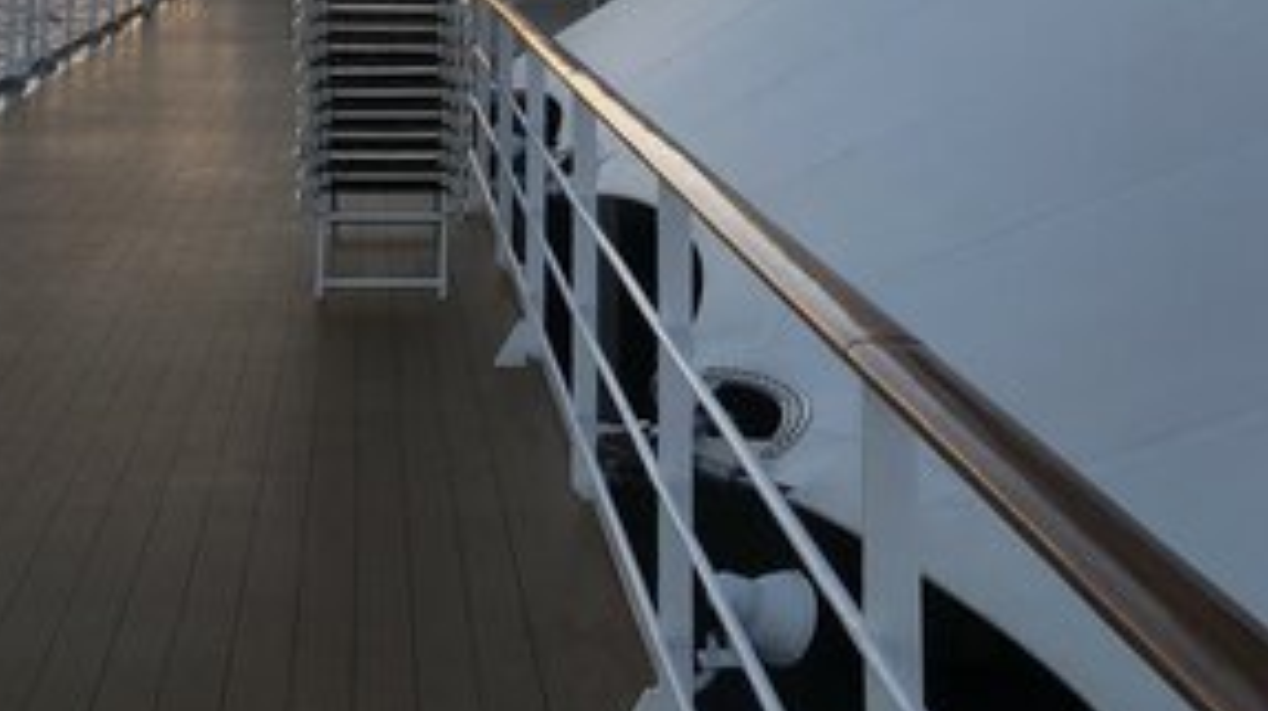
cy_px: -296
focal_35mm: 51
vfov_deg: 20.6
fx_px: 1714
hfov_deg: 40.4
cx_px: 513
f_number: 1.8
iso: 20
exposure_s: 1/960
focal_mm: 3.99
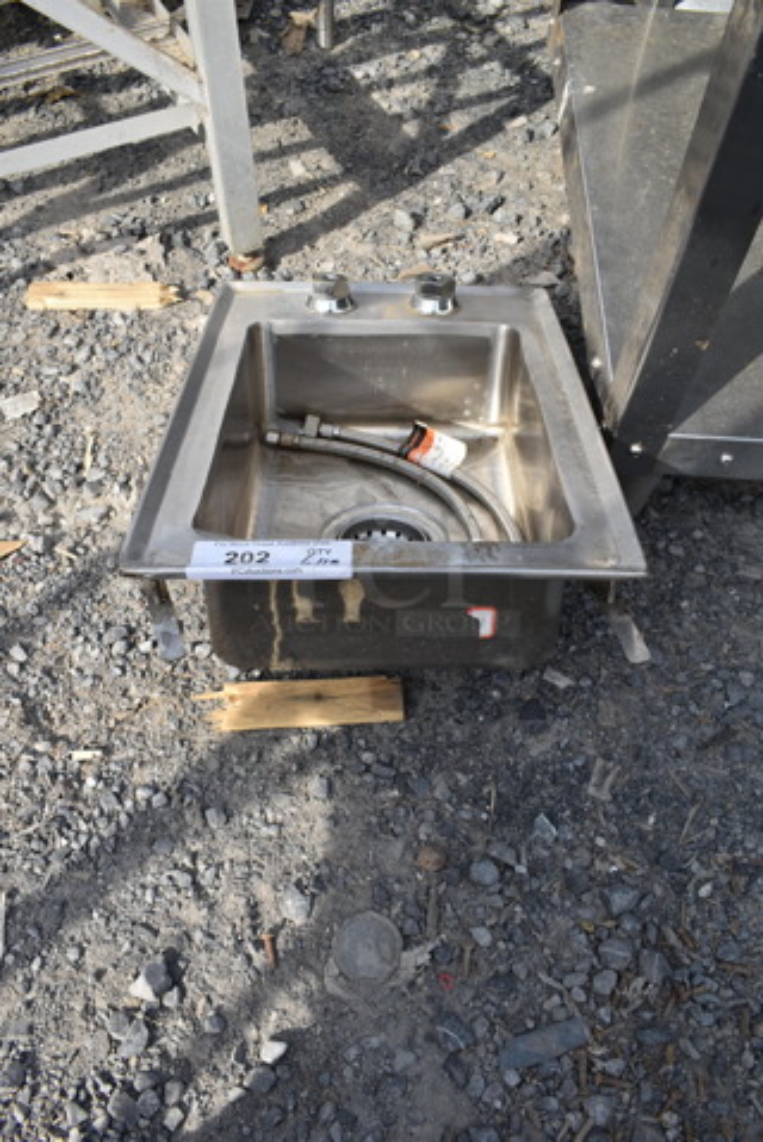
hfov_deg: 43.7
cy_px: 571
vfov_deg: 61.9
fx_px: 952
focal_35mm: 30
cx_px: 382
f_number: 8
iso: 100
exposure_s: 1/100
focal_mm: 20
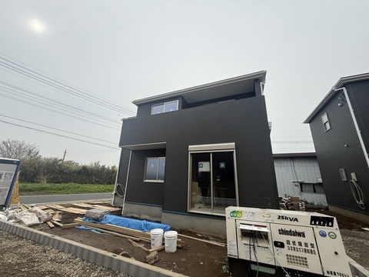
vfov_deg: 85.7
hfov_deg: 102.1
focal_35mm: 14
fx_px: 149
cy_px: 138
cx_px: 184
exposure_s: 1/1017
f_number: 2.2
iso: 50
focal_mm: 2.22
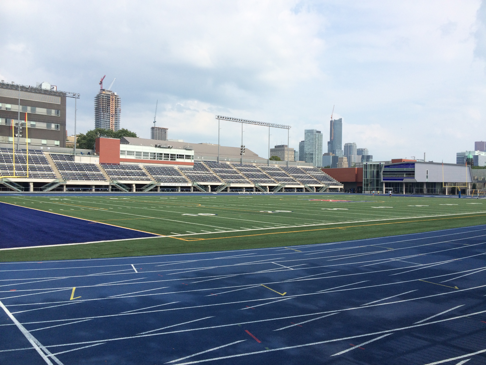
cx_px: 243
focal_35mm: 30
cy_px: 182
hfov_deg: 60.0
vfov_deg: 46.8
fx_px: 421
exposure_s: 1/2160
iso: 32
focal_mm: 4.12
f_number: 2.2
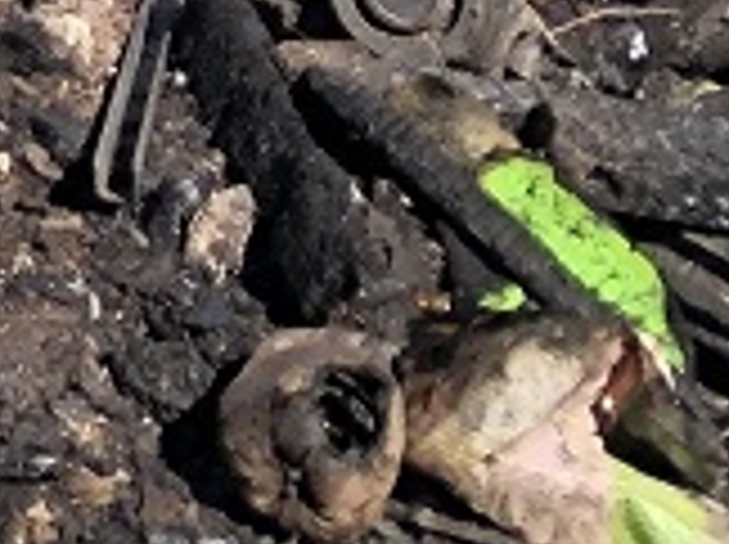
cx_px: -1809
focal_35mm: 208
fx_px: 4374
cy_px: -1439
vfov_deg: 6.2
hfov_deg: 7.7
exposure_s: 1/1043
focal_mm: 3.99
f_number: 1.8
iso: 20
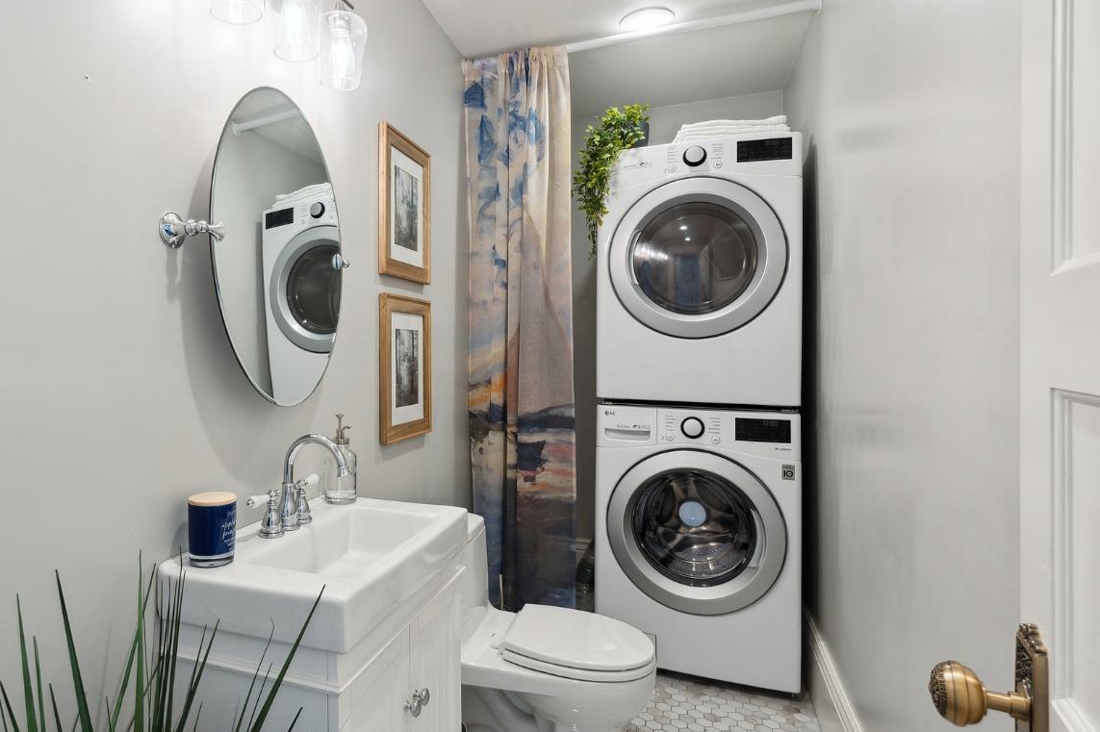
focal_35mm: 22
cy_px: 347
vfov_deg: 57.6
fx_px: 665
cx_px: 390
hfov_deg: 77.2
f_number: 8
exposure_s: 1/5
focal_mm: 16.6
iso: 100
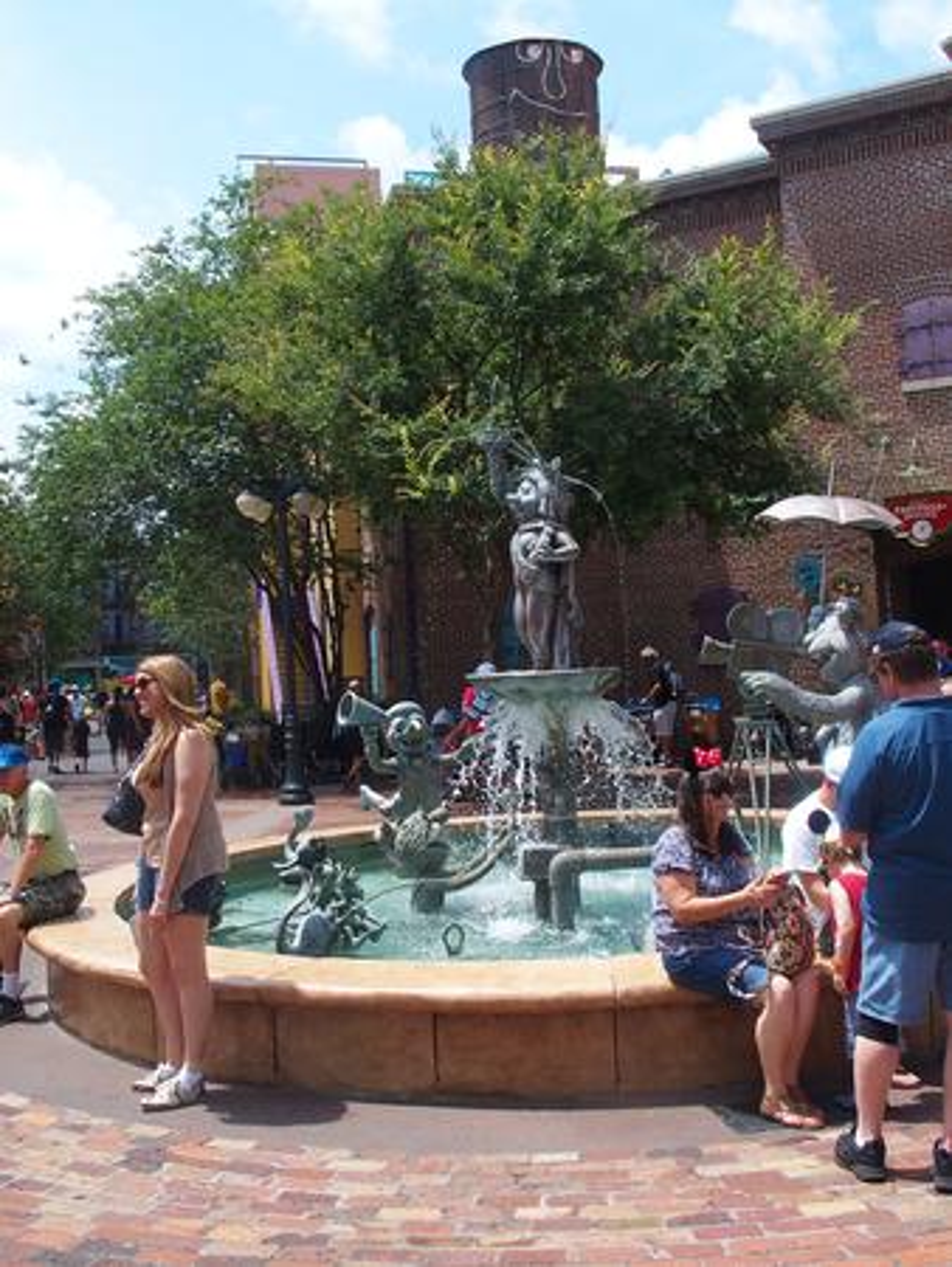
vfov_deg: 52.6
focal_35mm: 35
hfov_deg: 40.7
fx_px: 1282
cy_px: 634
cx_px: 476
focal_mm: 7.4
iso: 100
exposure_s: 1/800
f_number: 3.5
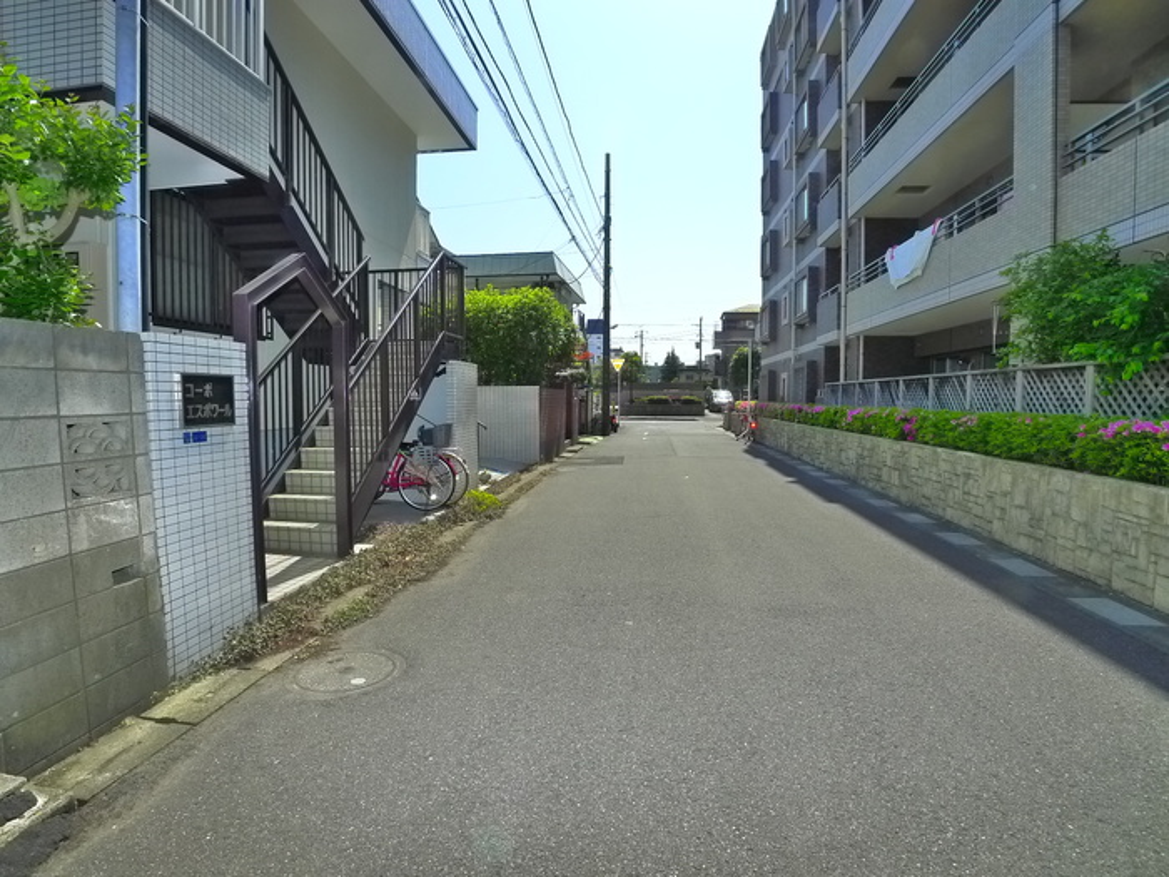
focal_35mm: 24
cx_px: 584
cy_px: 438
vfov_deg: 56.8
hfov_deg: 71.6
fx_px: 810
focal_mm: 5.1
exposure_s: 1/800
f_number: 4
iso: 400
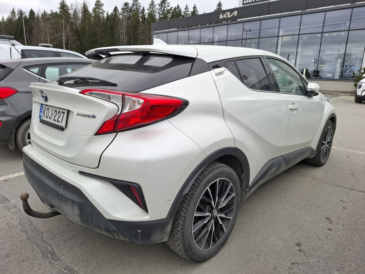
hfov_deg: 73.9
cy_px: 137
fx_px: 243
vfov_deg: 58.9
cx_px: 182
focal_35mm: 23
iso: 50
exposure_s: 1/490
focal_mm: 5.54
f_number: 1.8
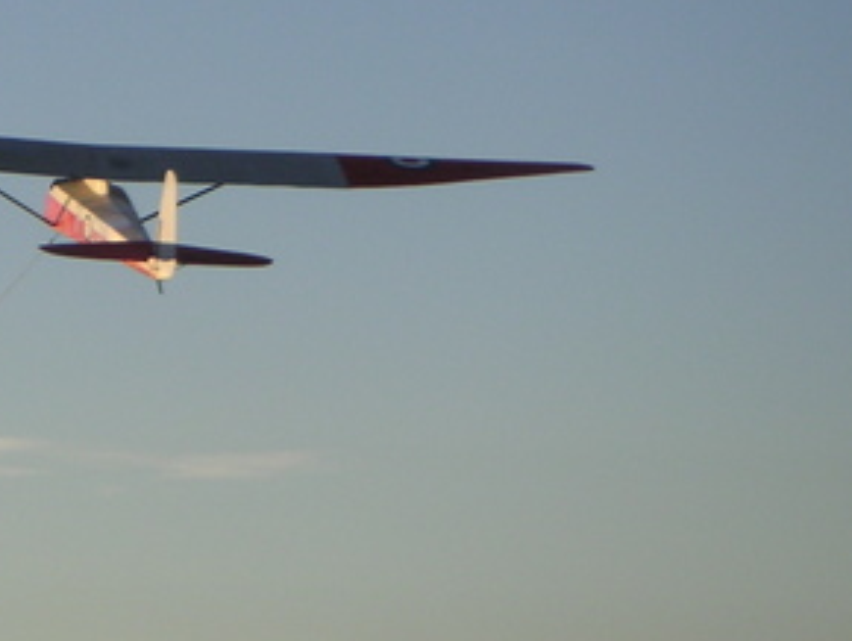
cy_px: 65
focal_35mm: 255
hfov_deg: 7.7
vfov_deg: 5.8
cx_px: -4
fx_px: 6281
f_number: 3.6
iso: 50
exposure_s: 1/350
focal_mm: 17.1
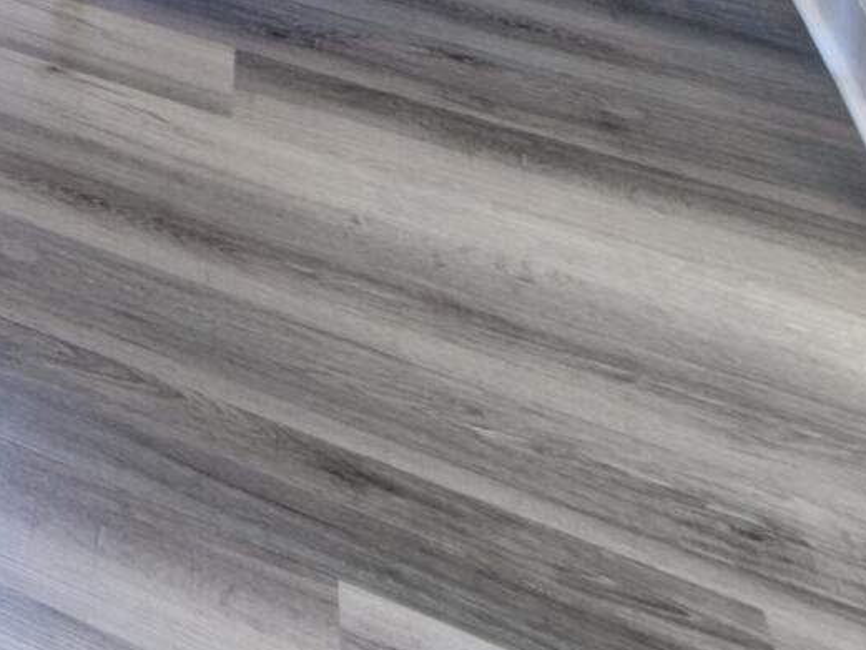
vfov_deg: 14.4
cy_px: -866
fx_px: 1802
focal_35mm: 72
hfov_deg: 13.9
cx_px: -1366
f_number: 9.5
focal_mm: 13
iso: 500
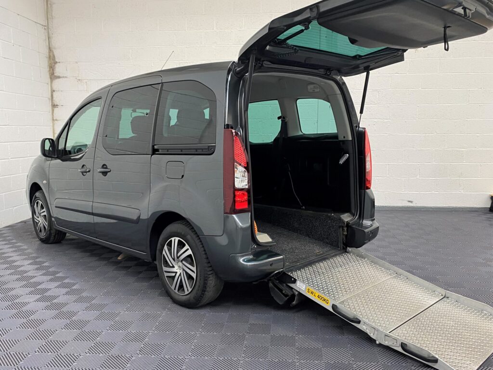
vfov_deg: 53.1
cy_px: 185
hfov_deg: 67.3
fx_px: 370
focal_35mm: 26
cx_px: 246
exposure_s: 1/50
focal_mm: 4.25
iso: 100
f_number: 1.8
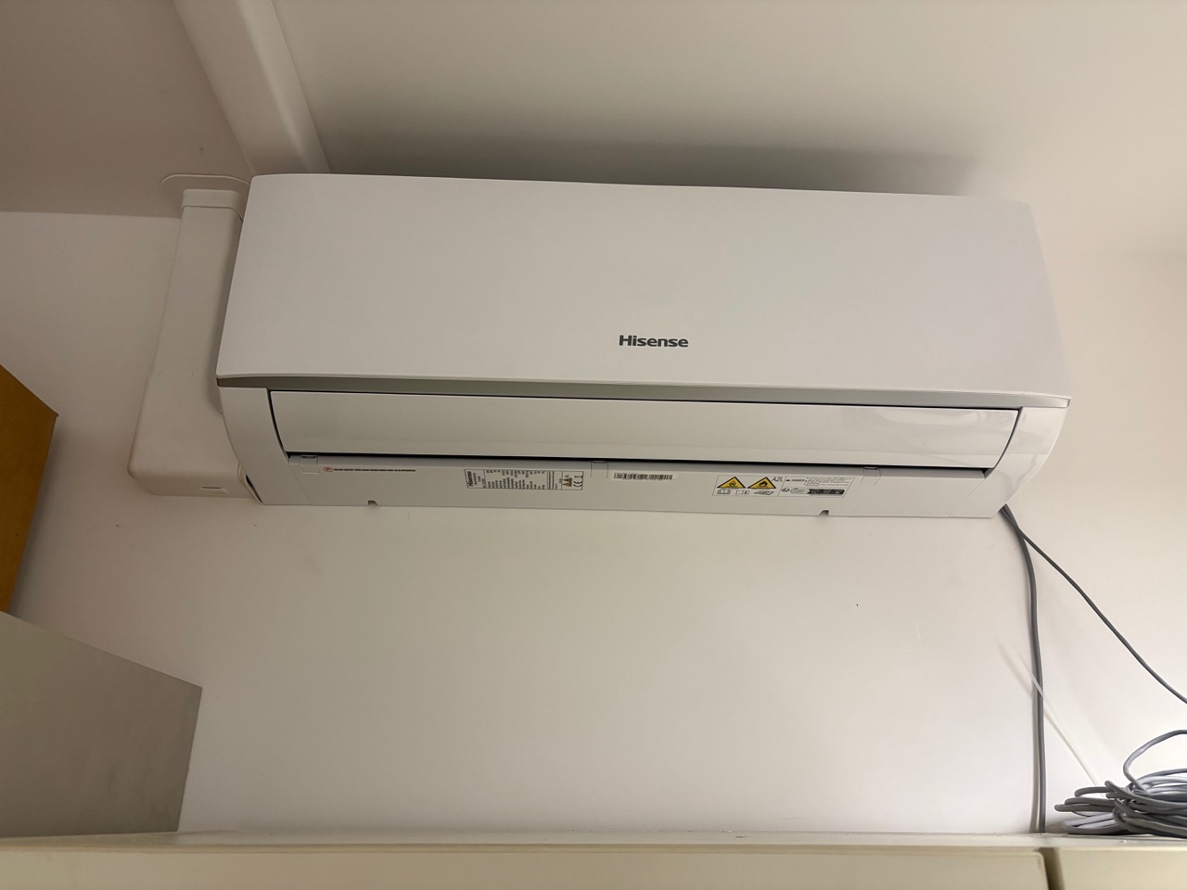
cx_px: 594
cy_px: 445
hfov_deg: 67.3
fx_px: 892
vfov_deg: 53.1
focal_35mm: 26
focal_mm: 5.96
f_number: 1.6
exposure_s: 1/50
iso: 320
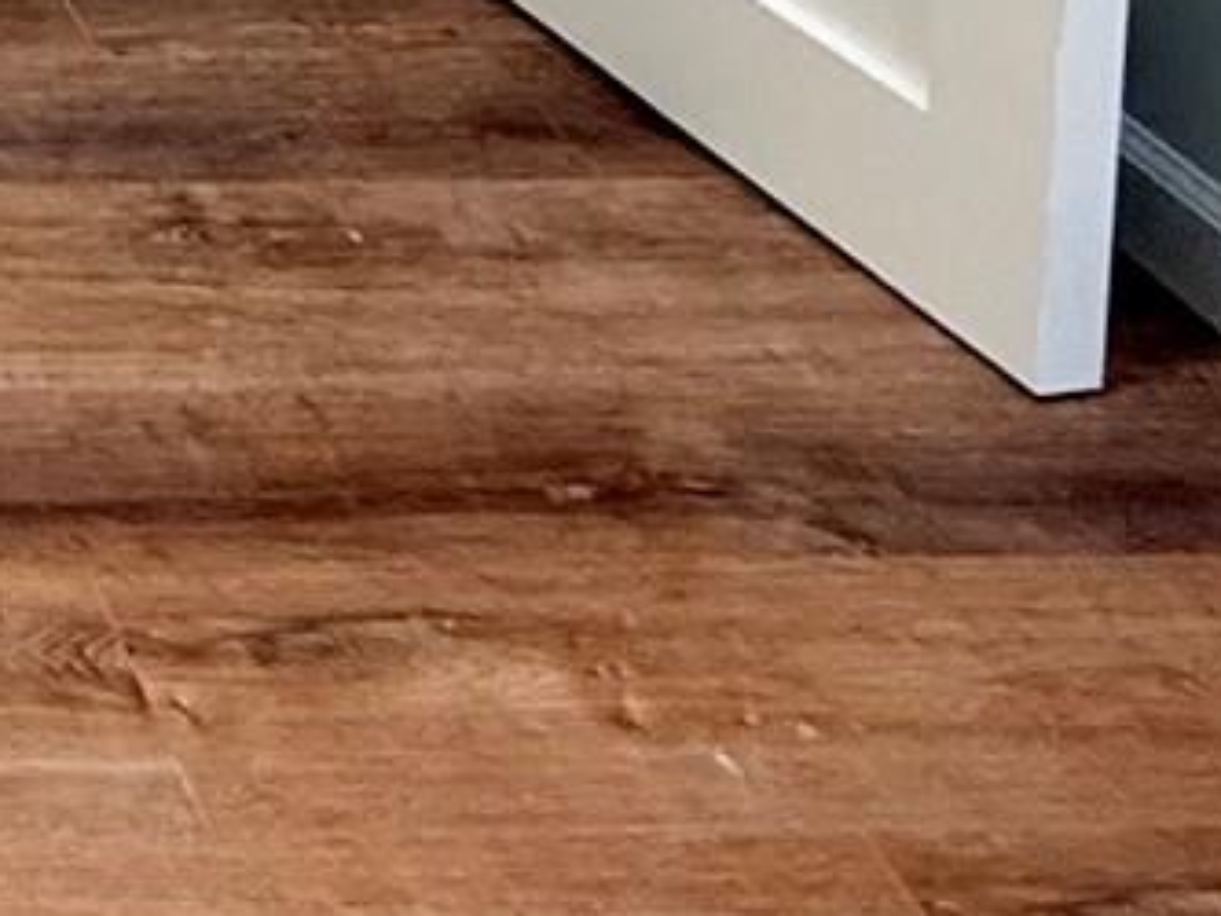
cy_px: -916
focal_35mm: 86
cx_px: -781
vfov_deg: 14.3
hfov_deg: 19.0
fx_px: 3035
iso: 200
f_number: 2.2
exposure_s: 1/120
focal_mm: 2.22
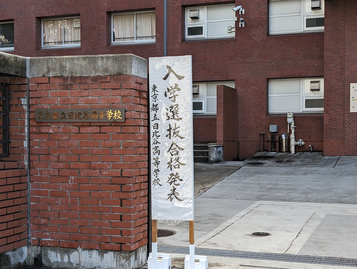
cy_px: 134
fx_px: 506
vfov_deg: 29.7
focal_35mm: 49
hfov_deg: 38.9
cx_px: 178
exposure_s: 1/184
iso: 20
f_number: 1.68
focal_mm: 6.9
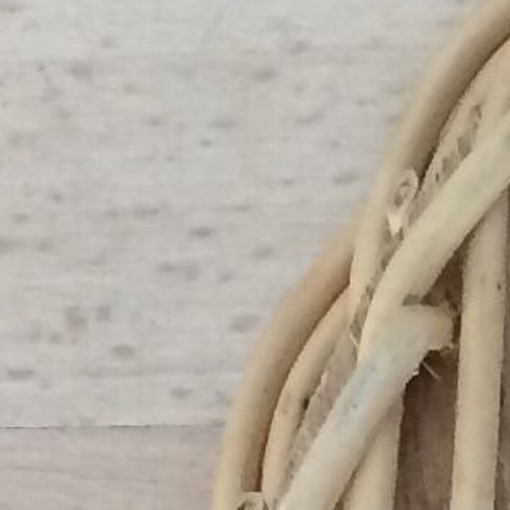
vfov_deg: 6.4
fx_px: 4451
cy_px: 1035
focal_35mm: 267
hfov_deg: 5.9
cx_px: 1781
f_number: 2.2
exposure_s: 1/33
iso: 64
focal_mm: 4.15
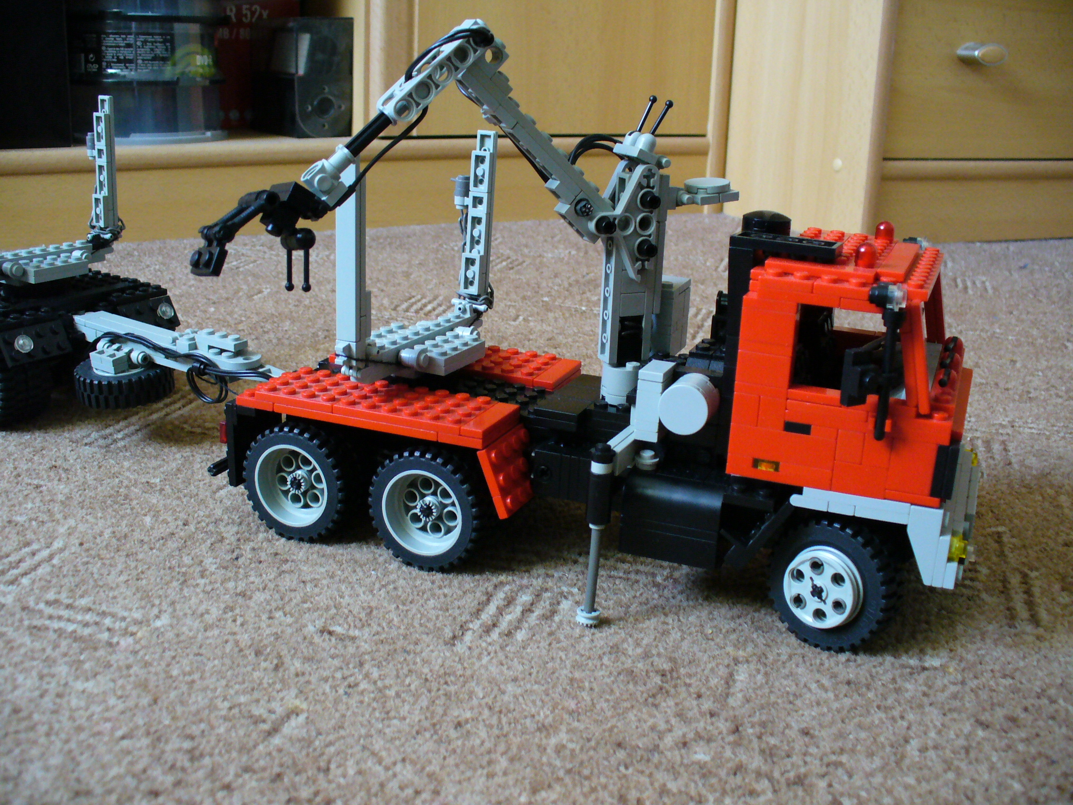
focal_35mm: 37
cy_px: 402
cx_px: 536
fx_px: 1147
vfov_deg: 38.7
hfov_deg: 50.1
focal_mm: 6.1
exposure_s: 1/20
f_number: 2.8
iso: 200
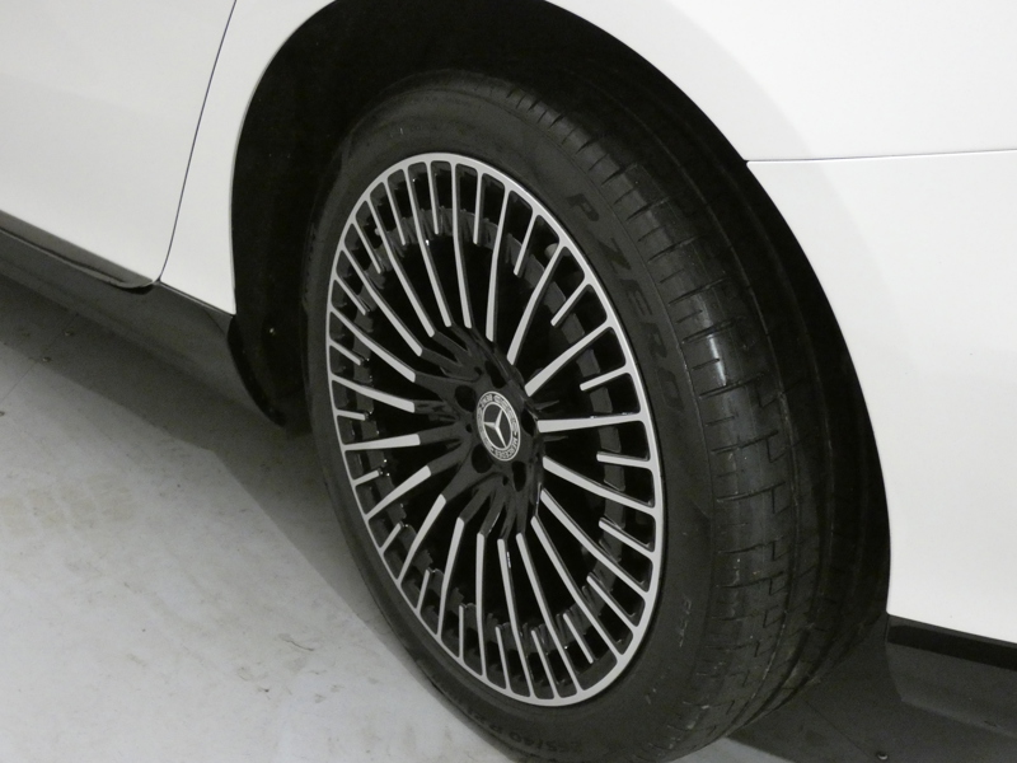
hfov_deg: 39.7
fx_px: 1410
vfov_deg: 30.3
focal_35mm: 48
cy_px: 382
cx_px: 508
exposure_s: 1/50
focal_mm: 8.6
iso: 1600
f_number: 3.8
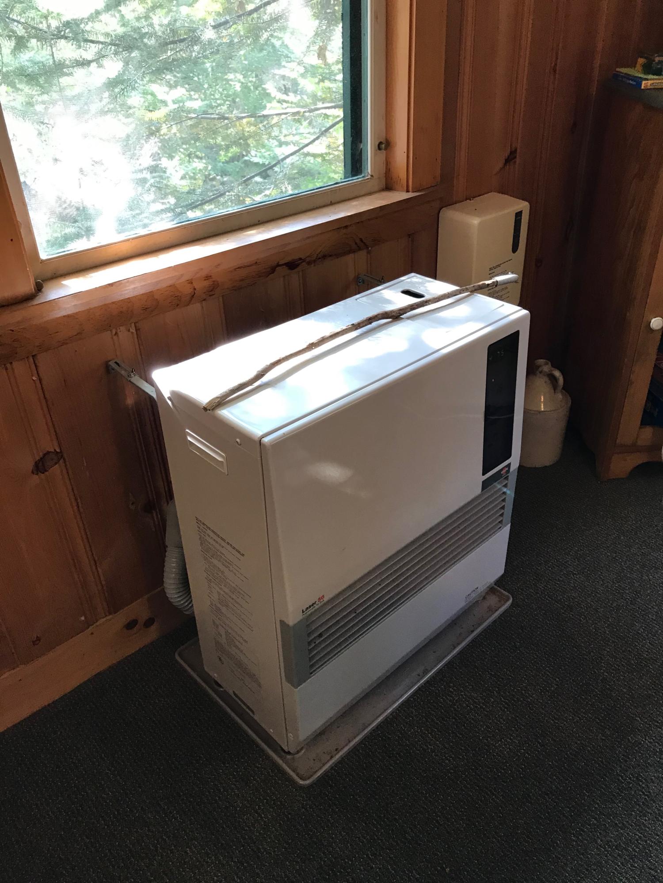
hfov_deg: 49.7
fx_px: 715
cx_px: 332
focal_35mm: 28
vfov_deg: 63.4
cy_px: 442
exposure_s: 1/17
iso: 40
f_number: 1.8
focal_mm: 3.99
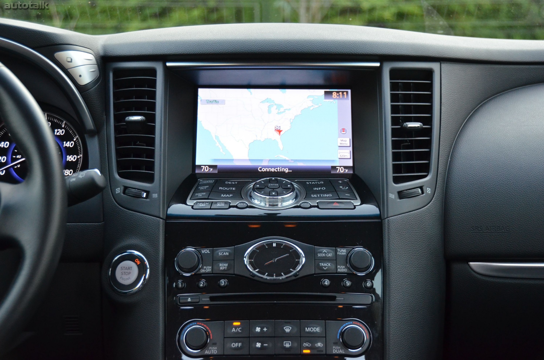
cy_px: 180
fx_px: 995
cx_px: 272
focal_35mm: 66
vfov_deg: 20.5
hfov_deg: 30.6
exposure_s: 1/160
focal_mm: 44
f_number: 4.5
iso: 1600
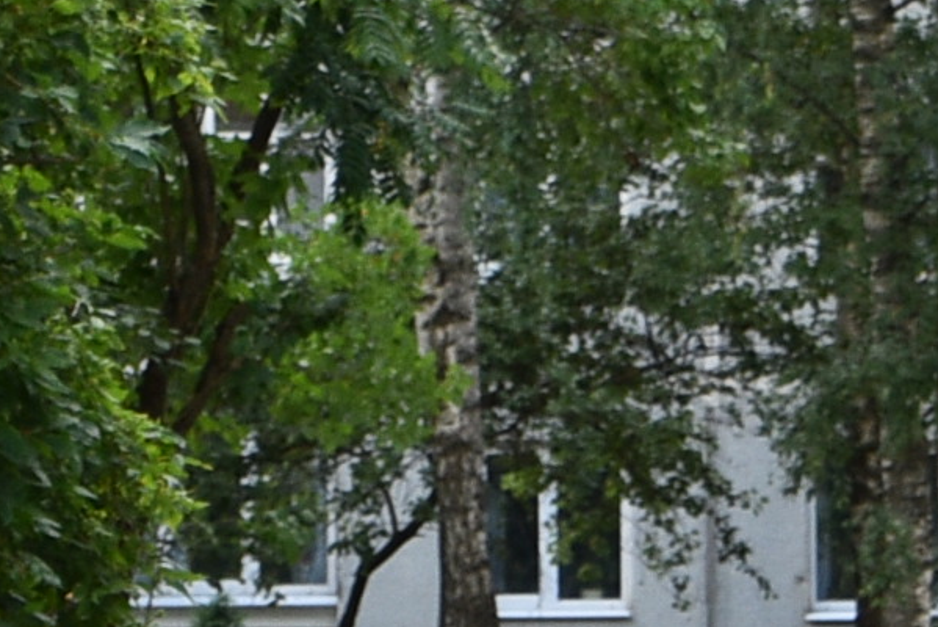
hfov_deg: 4.0
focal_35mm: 518
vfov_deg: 2.7
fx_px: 13503
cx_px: -19
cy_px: 528
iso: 250
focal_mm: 46
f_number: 5.6
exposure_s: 1/250
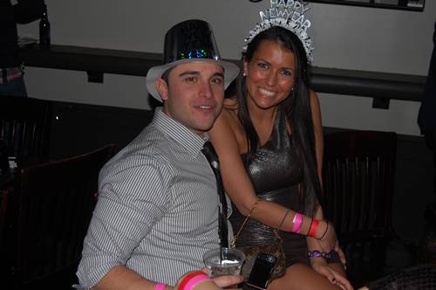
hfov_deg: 38.9
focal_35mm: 51
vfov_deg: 26.4
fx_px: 617
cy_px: 145
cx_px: 218
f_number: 4.5
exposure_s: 1/60
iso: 400
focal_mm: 34
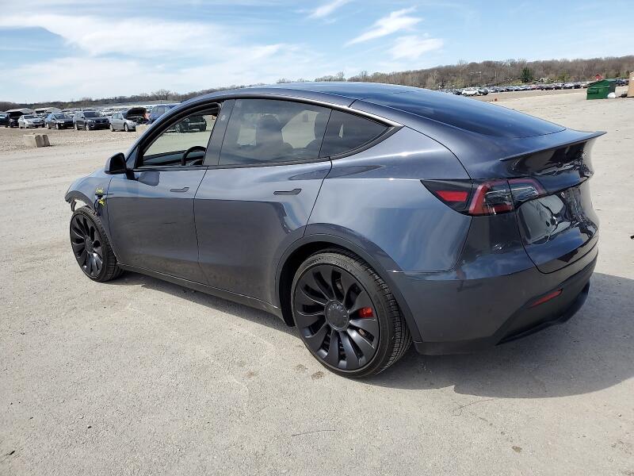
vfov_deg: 53.1
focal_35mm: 26
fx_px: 476
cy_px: 238
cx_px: 317
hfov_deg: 67.3
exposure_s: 1/2500
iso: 50
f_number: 1.5
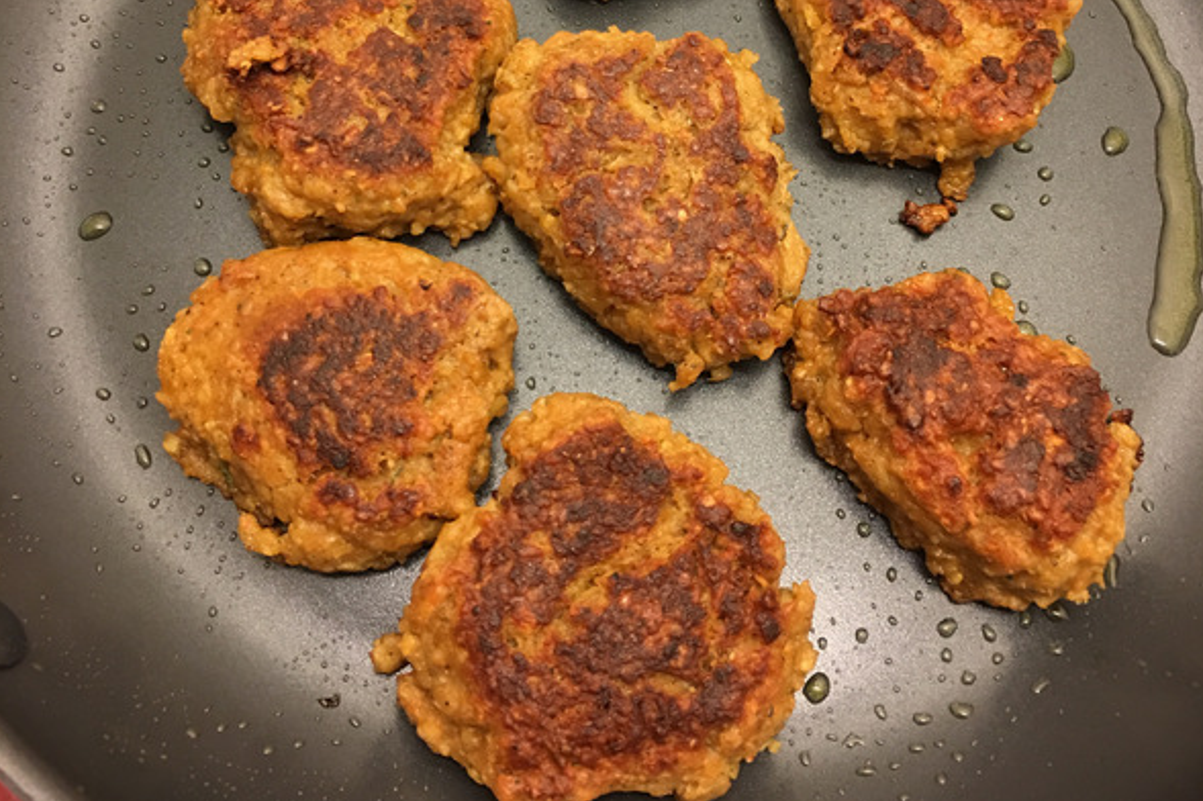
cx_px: 605
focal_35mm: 41
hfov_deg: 47.4
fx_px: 1369
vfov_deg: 31.7
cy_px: 161
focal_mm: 4.15
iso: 80
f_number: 2.2
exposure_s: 1/17
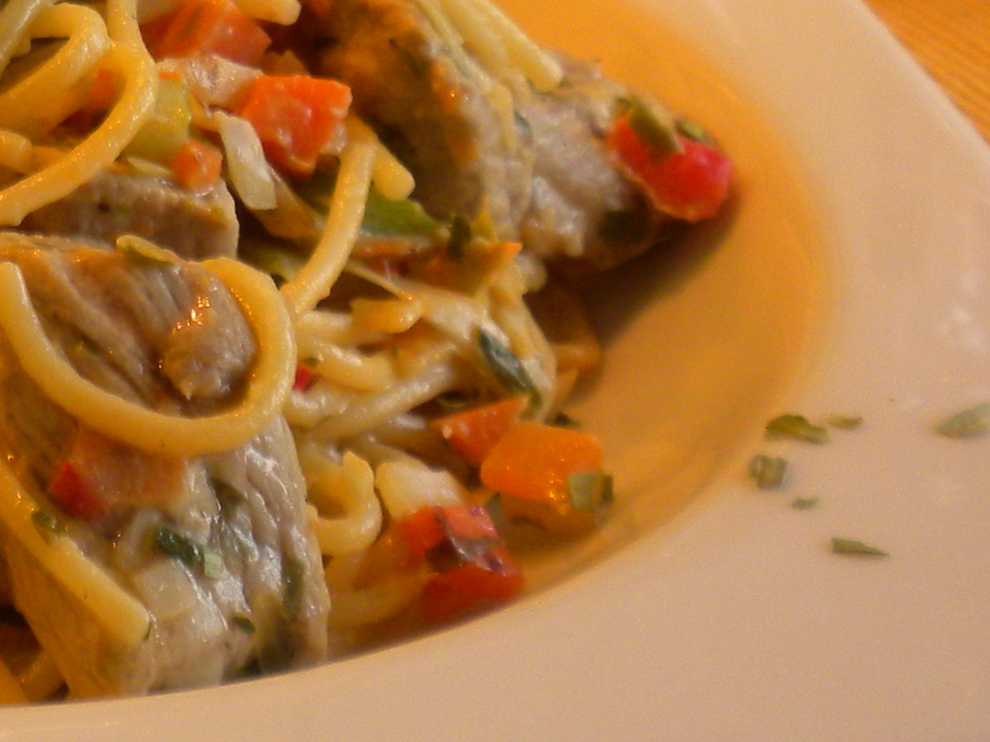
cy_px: -77
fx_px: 3603
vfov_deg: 11.6
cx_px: -115
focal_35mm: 126
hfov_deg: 15.2
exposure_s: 1/64.5
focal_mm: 6.6
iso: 103
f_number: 3.5
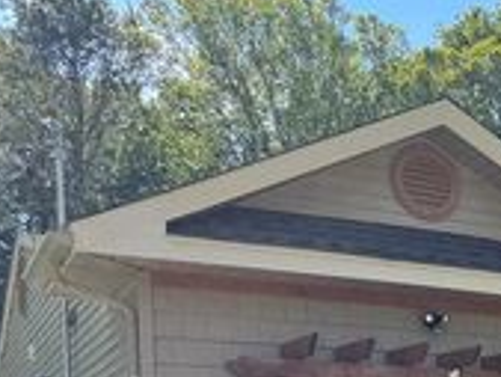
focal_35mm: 71
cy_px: 485
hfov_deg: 23.4
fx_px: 1028
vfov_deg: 19.2
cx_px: 694
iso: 80
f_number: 1.78
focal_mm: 6.76
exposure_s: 1/1059
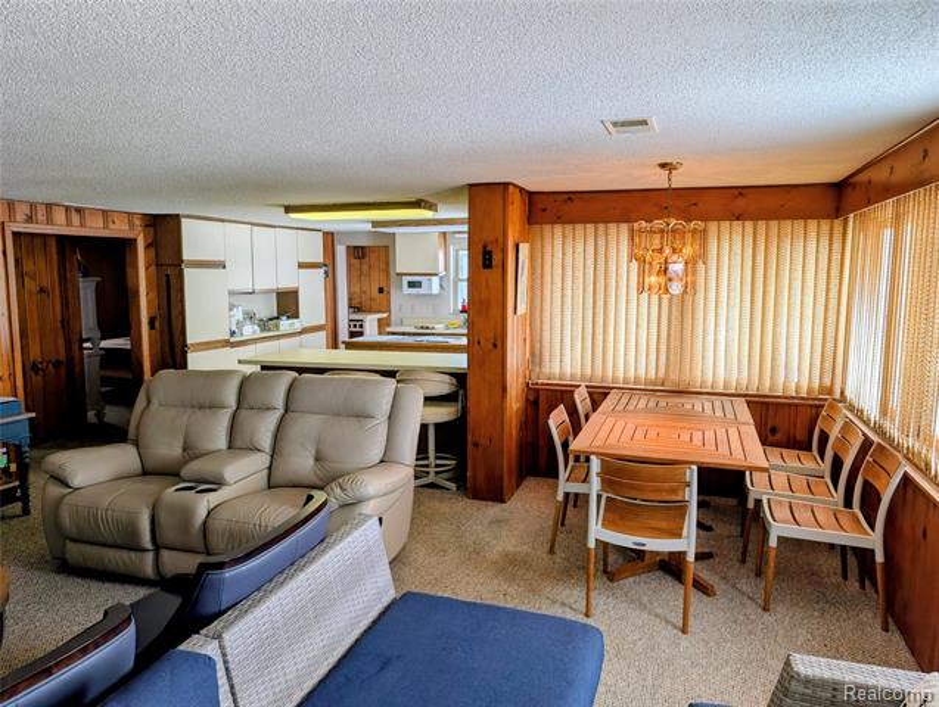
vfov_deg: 57.0
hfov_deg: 71.5
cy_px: 354
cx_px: 470
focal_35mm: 24
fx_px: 652
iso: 19
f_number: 1.68
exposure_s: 1/213
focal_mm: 6.9
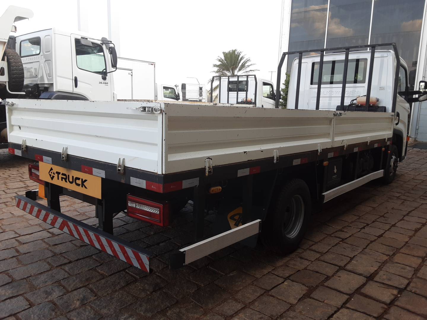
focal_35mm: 28
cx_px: 214
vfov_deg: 49.7
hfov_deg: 63.4
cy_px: 160
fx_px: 345
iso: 40
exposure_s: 1/192
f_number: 1.9
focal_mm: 2.9
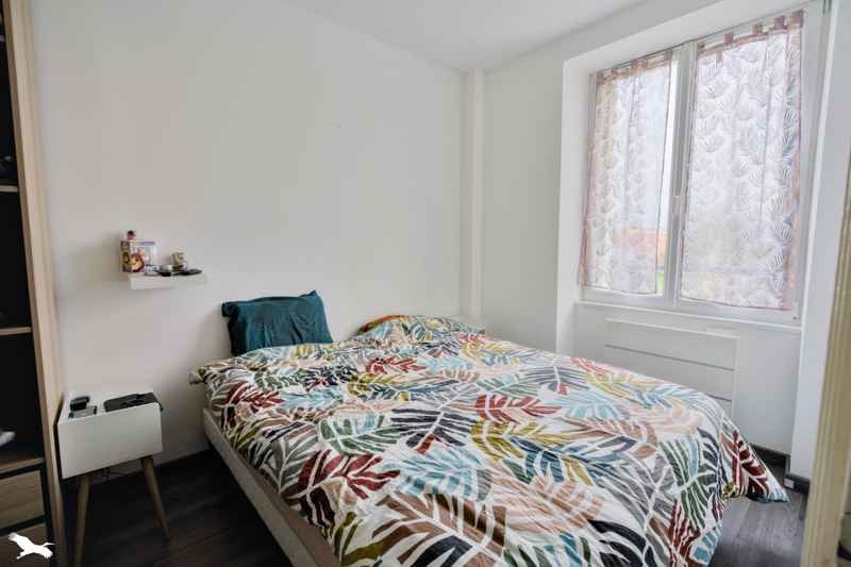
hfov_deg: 96.7
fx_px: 378
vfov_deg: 73.7
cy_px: 284
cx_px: 426
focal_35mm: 16
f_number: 8
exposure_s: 1/40
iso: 800
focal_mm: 16
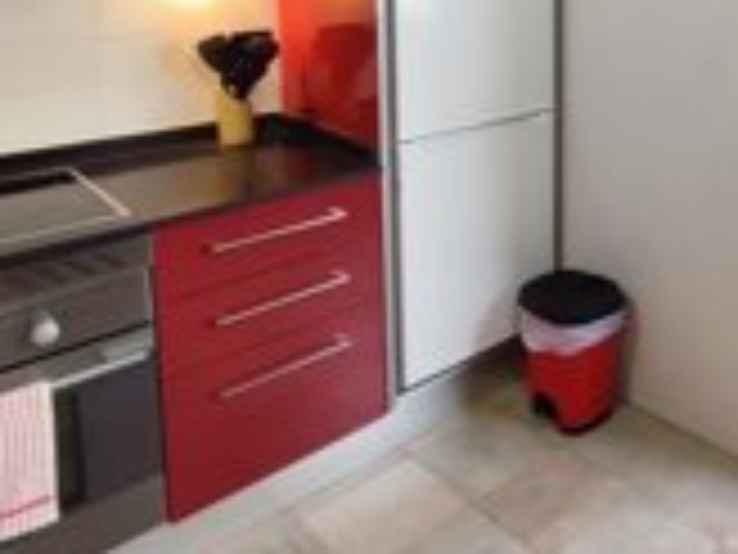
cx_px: 736
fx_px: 746
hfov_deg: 44.8
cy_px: 18
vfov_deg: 37.0
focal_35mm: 35
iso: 381
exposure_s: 1/40
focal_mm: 1.65
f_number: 2.2
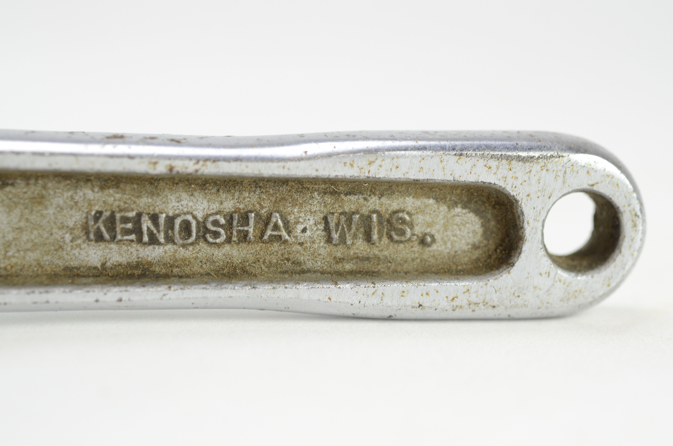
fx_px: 1679
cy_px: 223
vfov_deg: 15.1
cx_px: 336
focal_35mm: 90
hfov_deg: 22.7
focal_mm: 60
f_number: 5
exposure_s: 1/125
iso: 800
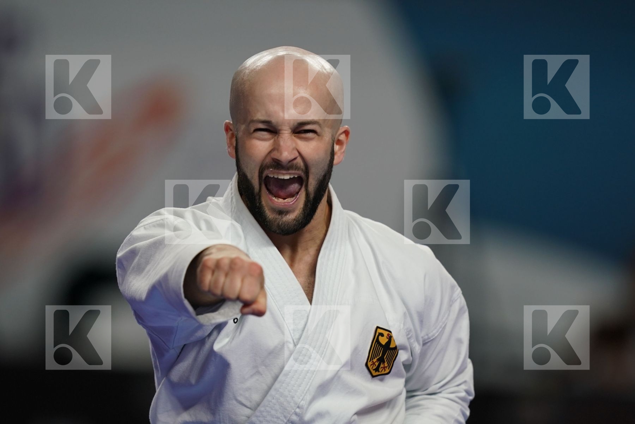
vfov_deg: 2.3
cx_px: 318
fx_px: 10583
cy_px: 212
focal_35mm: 600
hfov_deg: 3.4
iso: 500
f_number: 2.8
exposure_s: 1/500
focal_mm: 400
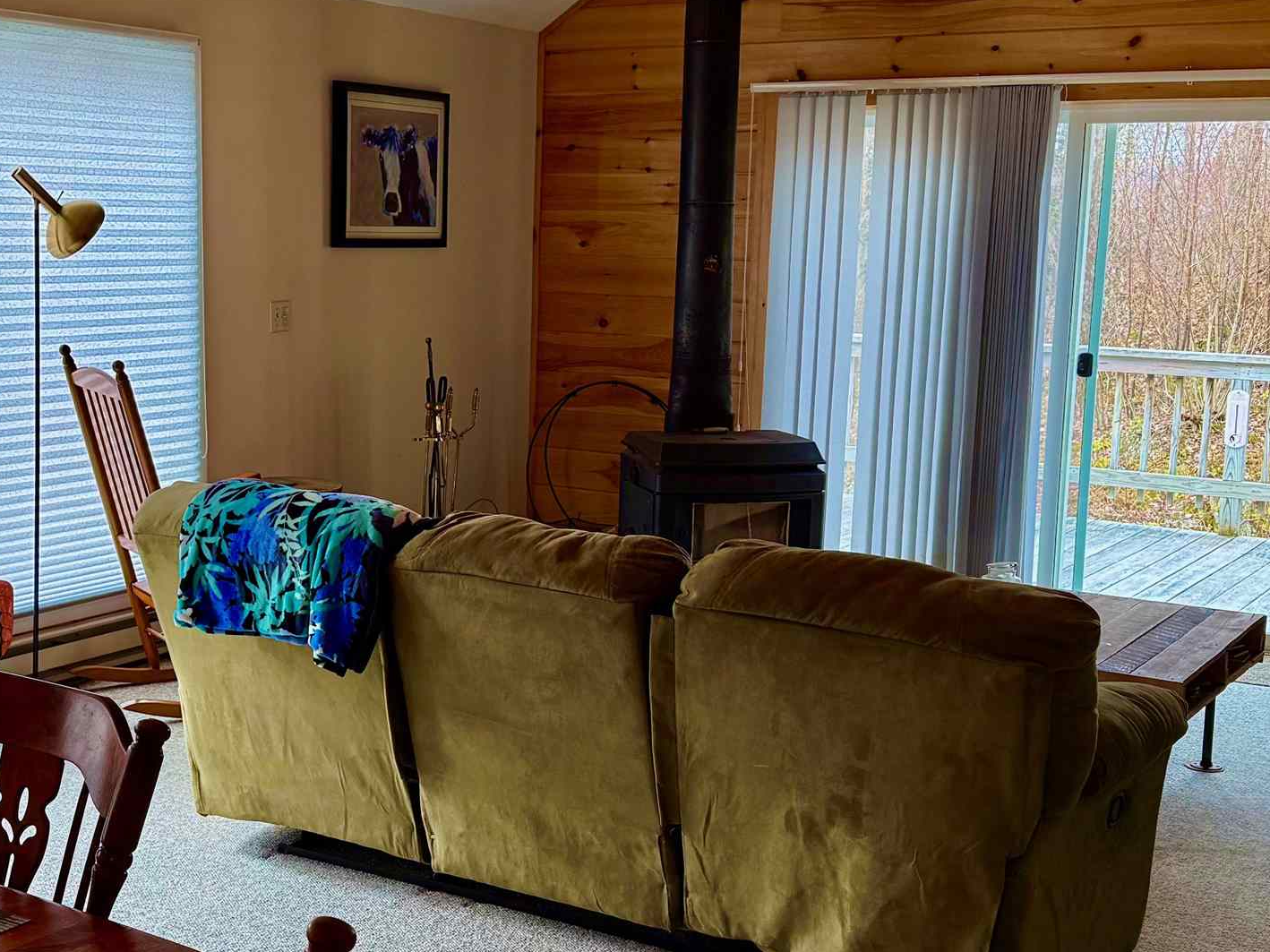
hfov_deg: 36.5
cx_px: 432
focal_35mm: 52
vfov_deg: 28.0
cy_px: 495
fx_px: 1907
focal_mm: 6.76
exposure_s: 1/195
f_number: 1.78
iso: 80
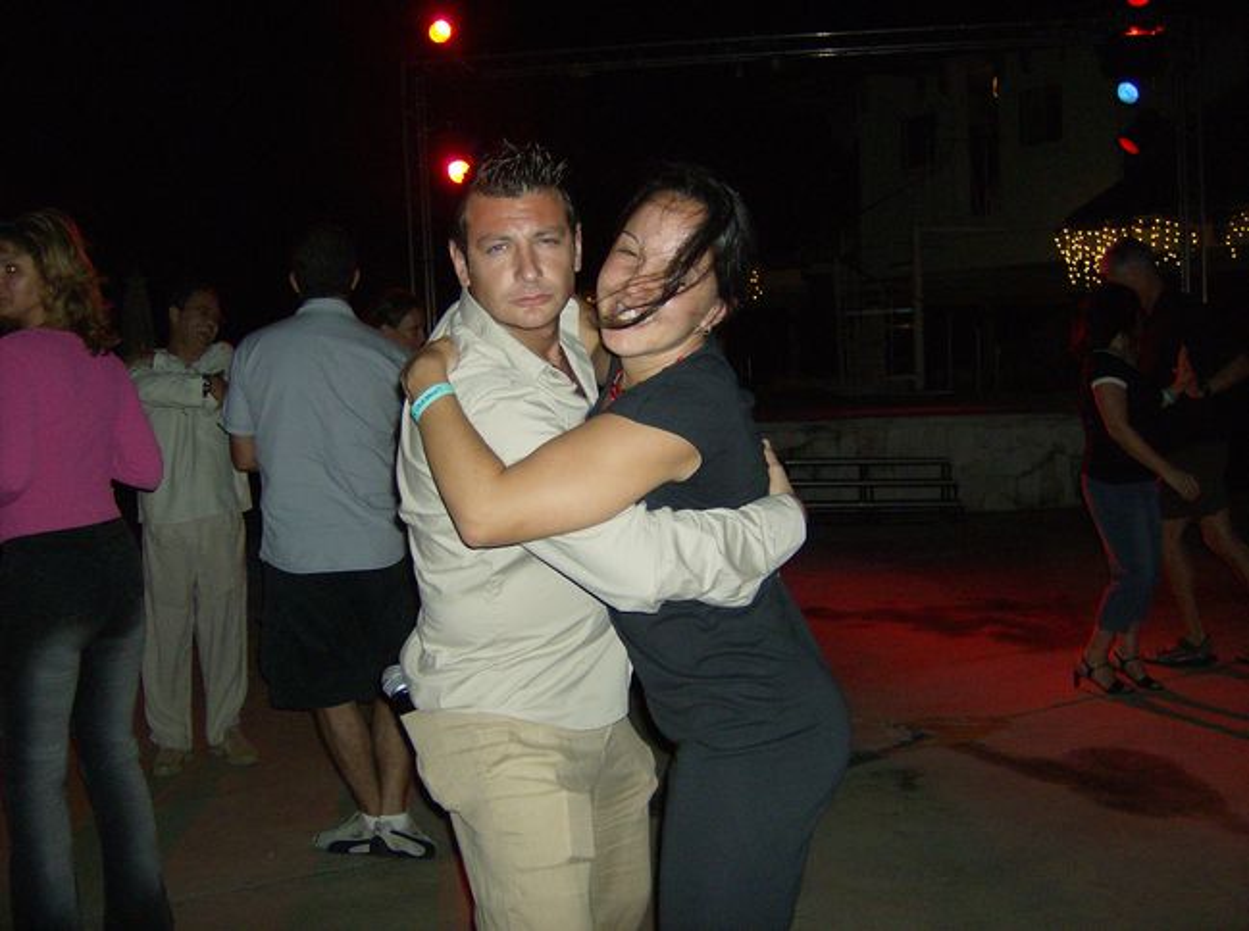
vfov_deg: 39.5
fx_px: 1296
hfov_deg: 51.4
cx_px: 624
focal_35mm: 36
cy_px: 466
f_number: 2.8
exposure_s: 1/60
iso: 200
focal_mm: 6
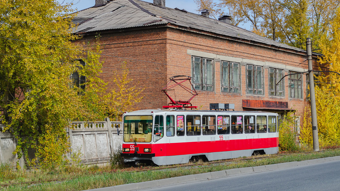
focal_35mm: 76
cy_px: 85
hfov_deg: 28.0
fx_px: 681
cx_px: 178
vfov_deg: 16.0
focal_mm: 45
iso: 200
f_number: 8
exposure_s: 1/400
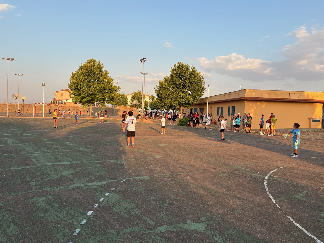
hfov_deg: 65.3
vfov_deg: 51.4
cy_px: 120
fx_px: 253
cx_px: 161
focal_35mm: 27
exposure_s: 1/1155
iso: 50
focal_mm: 5.96
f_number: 1.6
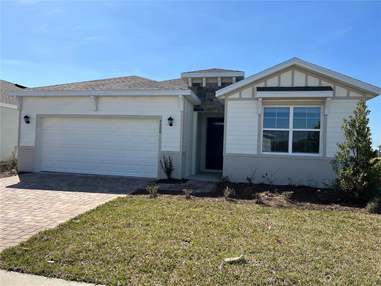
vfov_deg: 53.1
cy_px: 143
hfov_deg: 67.3
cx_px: 190
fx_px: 286
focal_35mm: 26
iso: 50
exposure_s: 1/4630
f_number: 1.5
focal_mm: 5.7
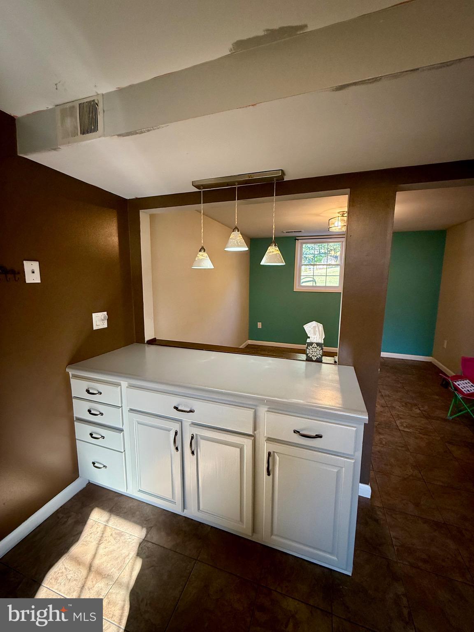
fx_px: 256
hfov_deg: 85.7
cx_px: 237
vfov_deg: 102.1
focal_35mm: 14
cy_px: 316
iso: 250
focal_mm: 2.22
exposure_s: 1/120
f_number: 2.2
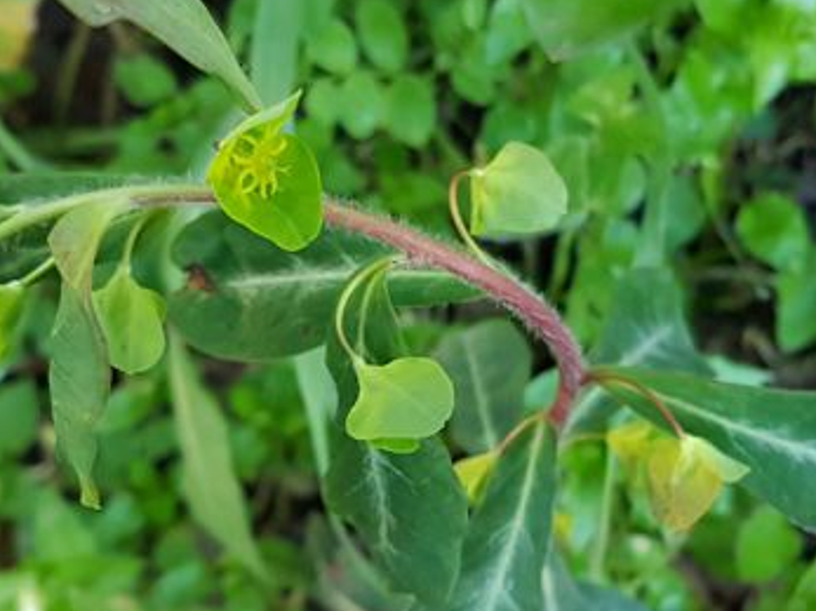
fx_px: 636
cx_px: 402
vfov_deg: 51.3
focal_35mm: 27
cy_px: 306
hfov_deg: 65.3
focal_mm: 4.2
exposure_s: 1/100
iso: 160
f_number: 1.7
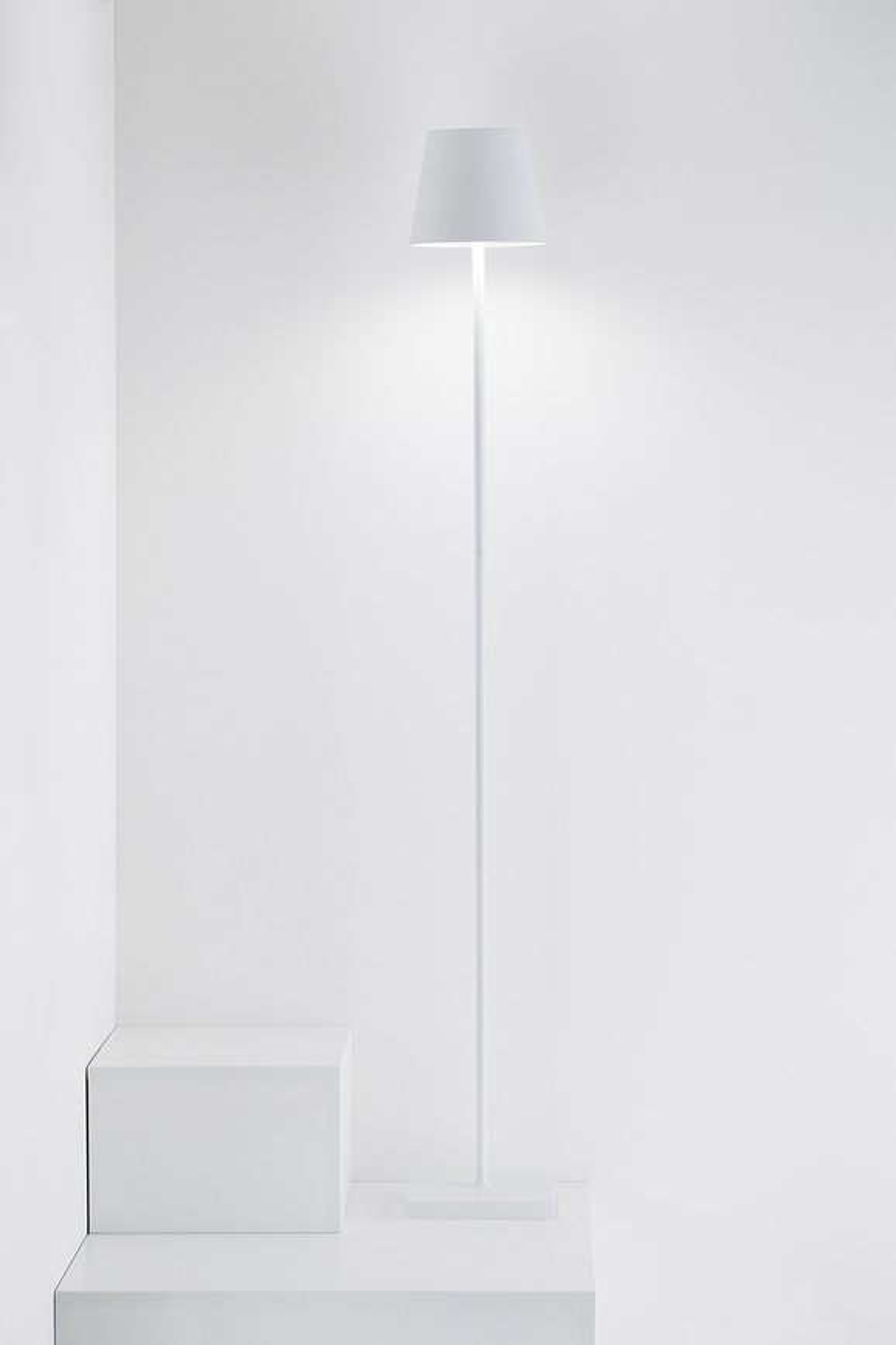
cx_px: 448
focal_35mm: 83
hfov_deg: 16.5
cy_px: 672
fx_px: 3098
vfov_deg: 24.5
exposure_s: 1/40
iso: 640
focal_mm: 55
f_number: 5.6
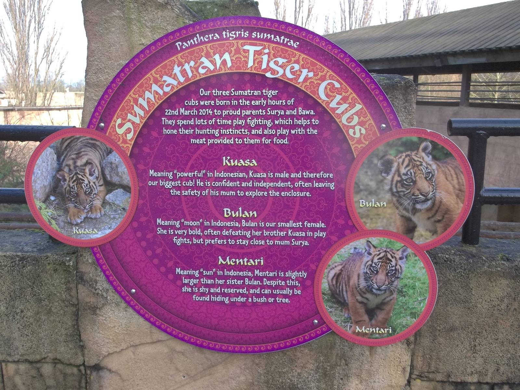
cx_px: 260
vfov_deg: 42.9
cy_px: 195
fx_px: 496
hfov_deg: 55.4
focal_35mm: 33
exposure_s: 1/125
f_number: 3.3
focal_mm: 5.9
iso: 80
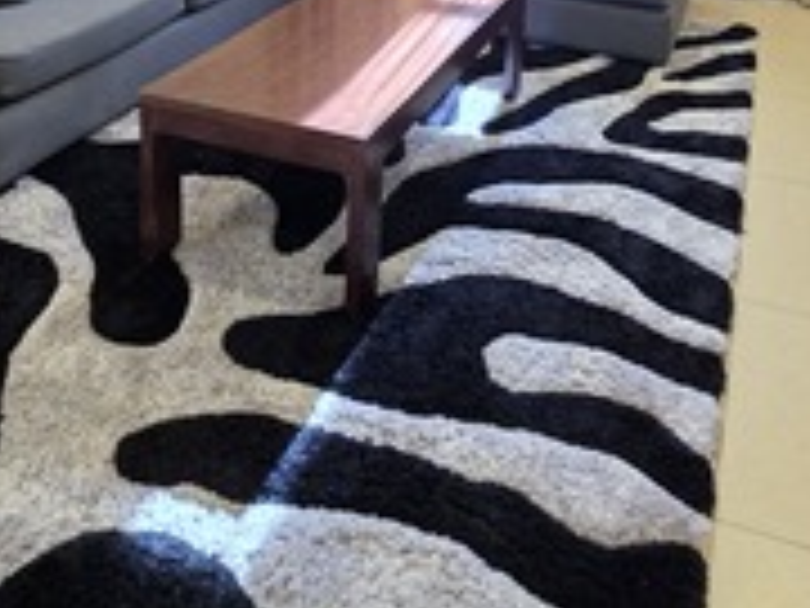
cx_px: 592
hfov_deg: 53.2
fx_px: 772
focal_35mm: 33
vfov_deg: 33.3
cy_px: -155
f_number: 1.9
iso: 320
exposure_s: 1/50
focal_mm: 2.2
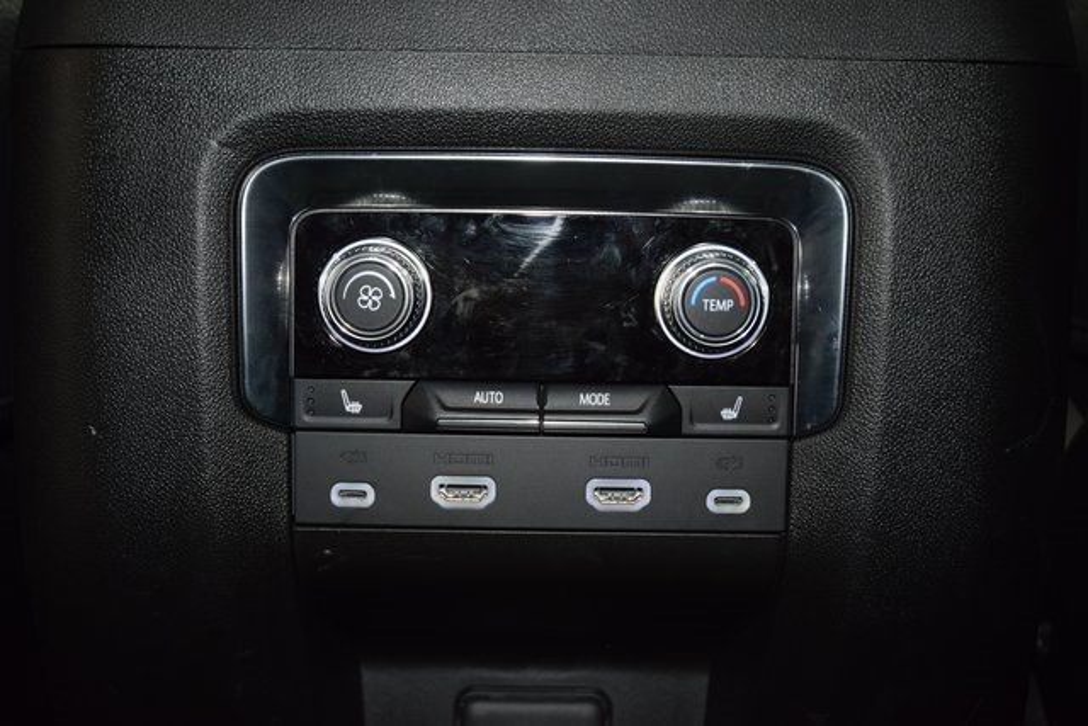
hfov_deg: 38.9
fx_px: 1542
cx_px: 544
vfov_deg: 26.5
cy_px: 363
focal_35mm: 51
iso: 720
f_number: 4
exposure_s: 1/15
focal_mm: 34
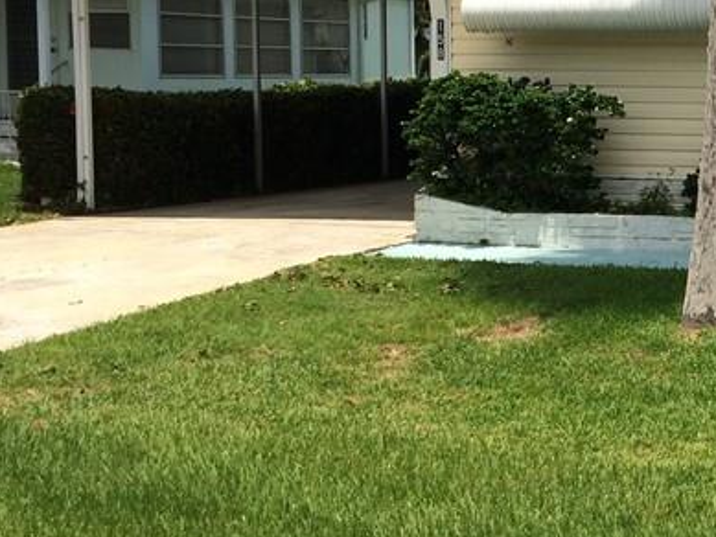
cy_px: 202
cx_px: 790
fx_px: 1635
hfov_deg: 23.2
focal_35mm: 79
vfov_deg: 18.6
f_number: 2.2
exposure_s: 1/3165
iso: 32
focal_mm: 4.12
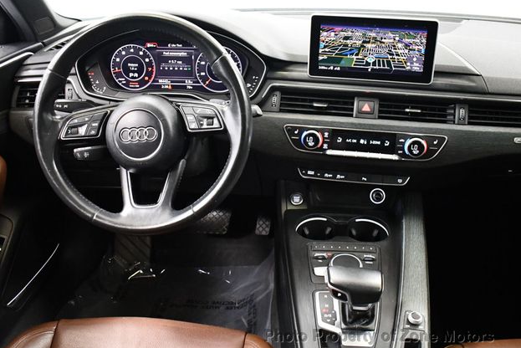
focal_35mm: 37
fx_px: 536
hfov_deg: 51.9
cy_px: 173
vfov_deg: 36.0
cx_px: 254
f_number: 3.5
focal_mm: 18
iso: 5000
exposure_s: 1/60
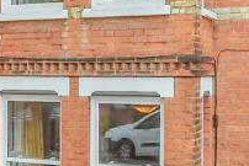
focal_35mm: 76
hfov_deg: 26.2
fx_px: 526
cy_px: 127
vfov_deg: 17.9
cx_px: 53
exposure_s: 1/200
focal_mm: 10
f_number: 8
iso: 400
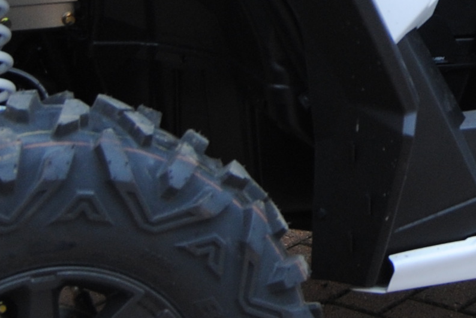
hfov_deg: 12.5
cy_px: -68
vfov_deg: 8.4
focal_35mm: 161
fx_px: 2131
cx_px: 509
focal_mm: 22
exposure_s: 1/50
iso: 200
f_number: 3.5
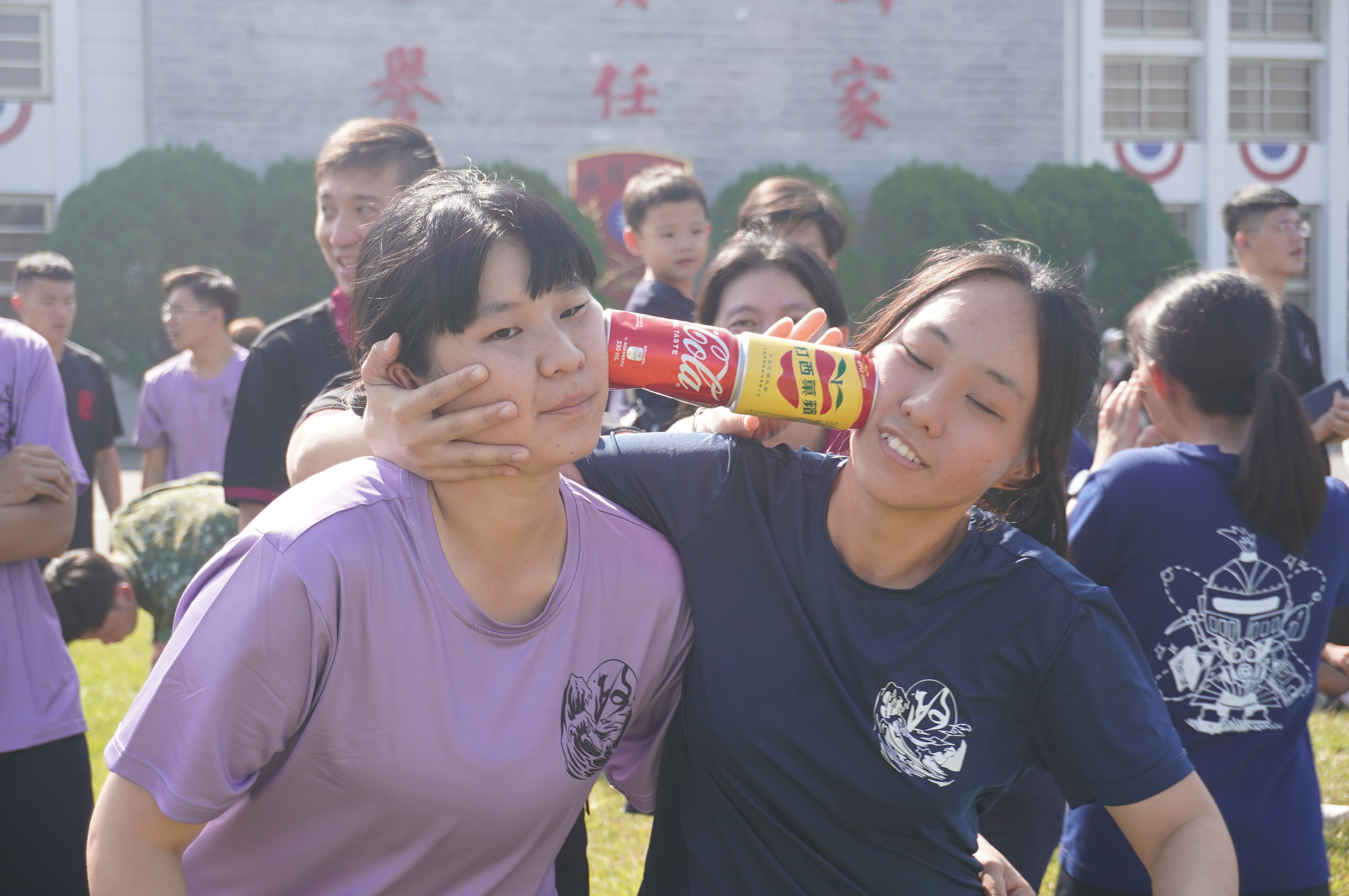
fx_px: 2471
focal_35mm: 66
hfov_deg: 30.5
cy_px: 448
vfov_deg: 20.6
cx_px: 674
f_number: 5.6
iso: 100
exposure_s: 1/160
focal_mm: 44
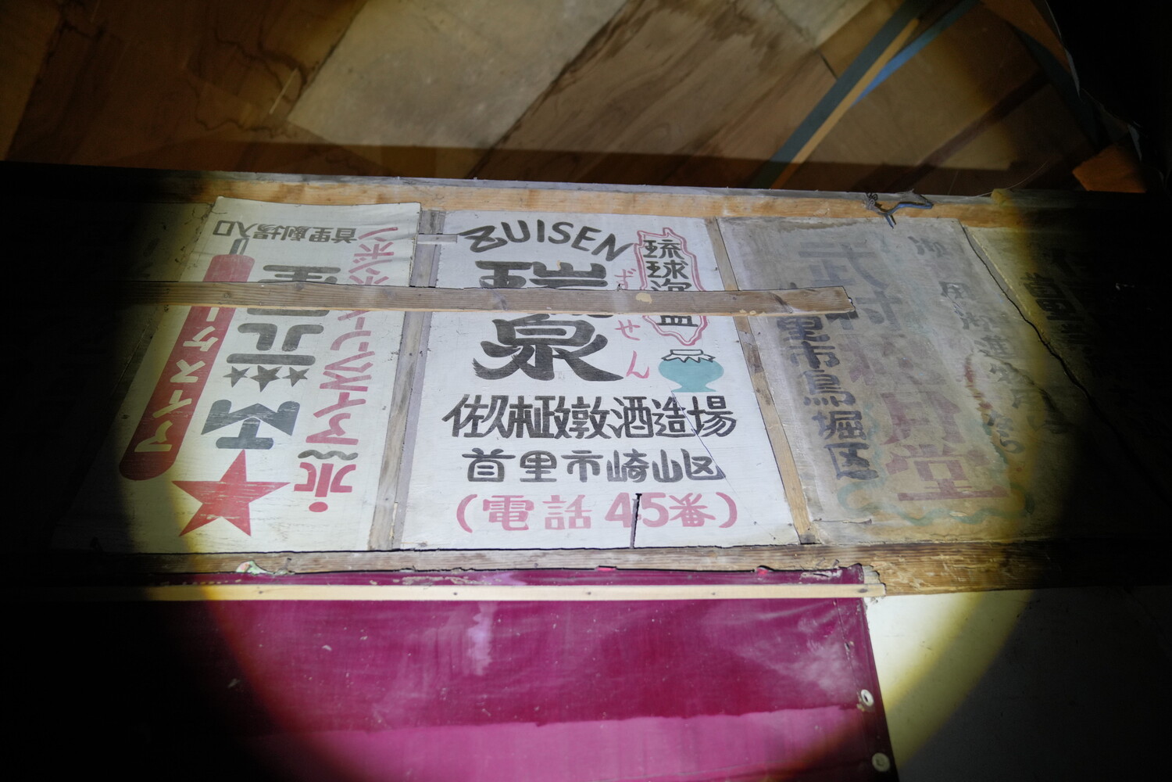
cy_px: 391
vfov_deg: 53.1
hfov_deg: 73.7
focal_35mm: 24
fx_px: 781
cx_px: 586
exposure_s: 1/250
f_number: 2.8
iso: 800
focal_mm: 24
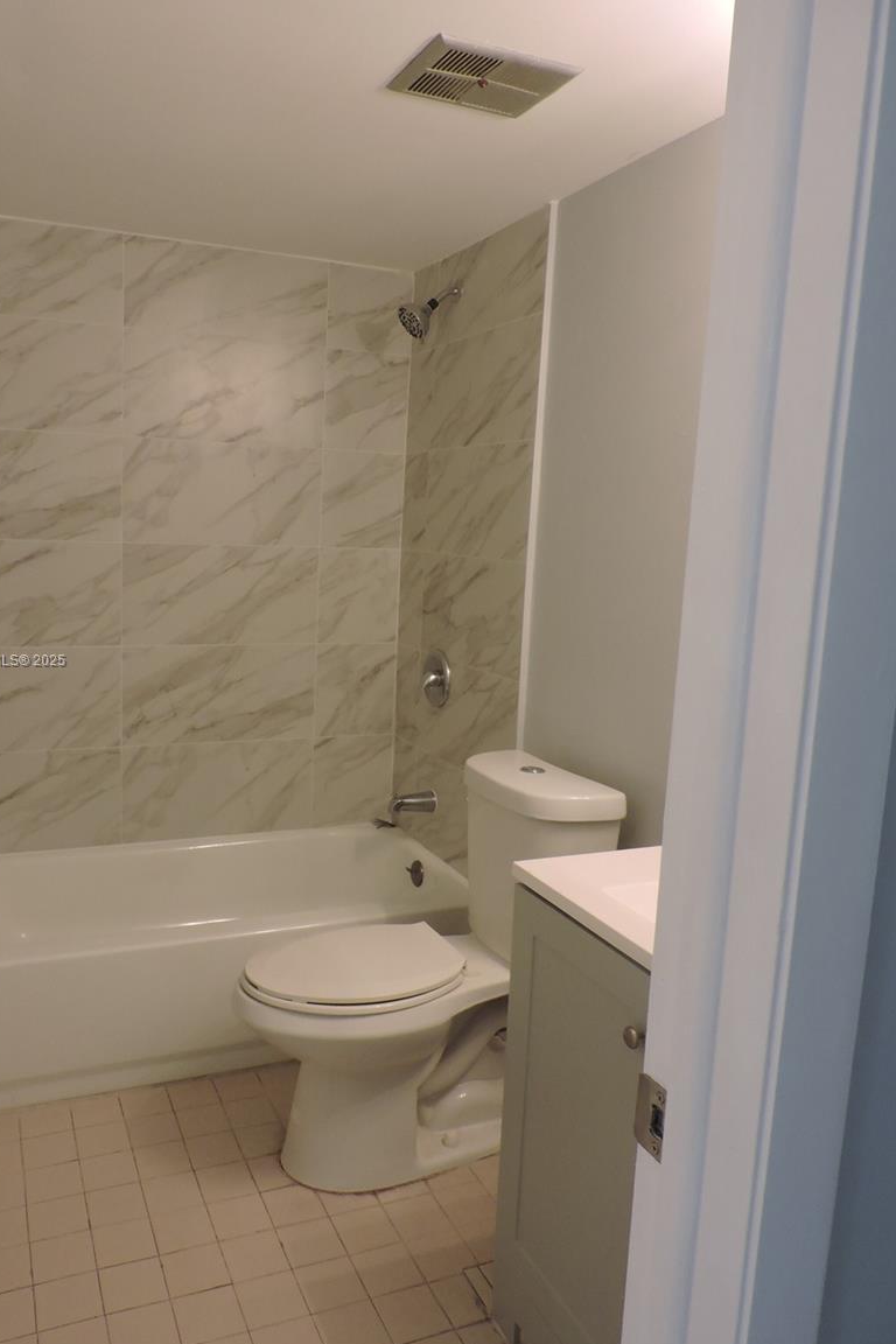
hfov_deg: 49.4
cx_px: 377
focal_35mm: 26
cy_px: 662
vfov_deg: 69.4
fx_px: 971
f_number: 3
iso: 320
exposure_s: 1/30
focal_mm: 4.3
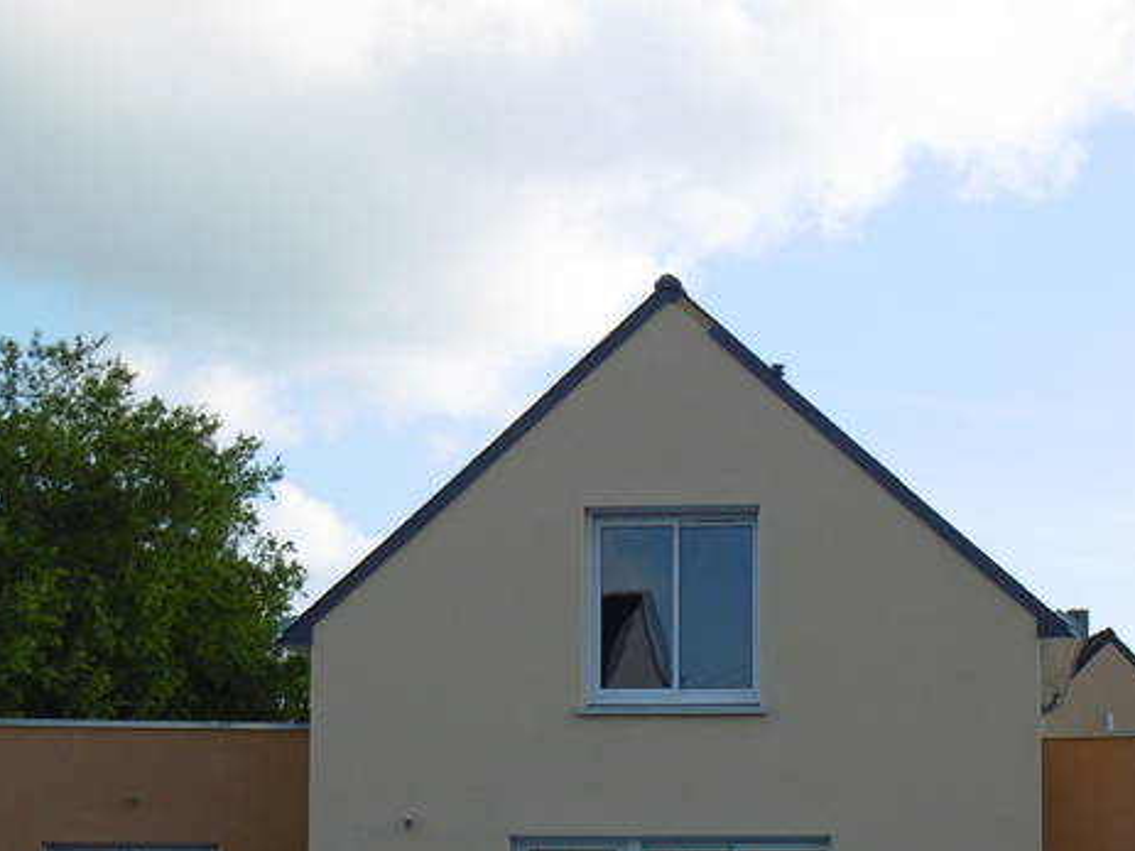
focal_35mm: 99
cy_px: 665
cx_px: 669
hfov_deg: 19.8
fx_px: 3245
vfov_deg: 14.9
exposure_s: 1/640
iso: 100
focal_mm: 10.5
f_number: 4
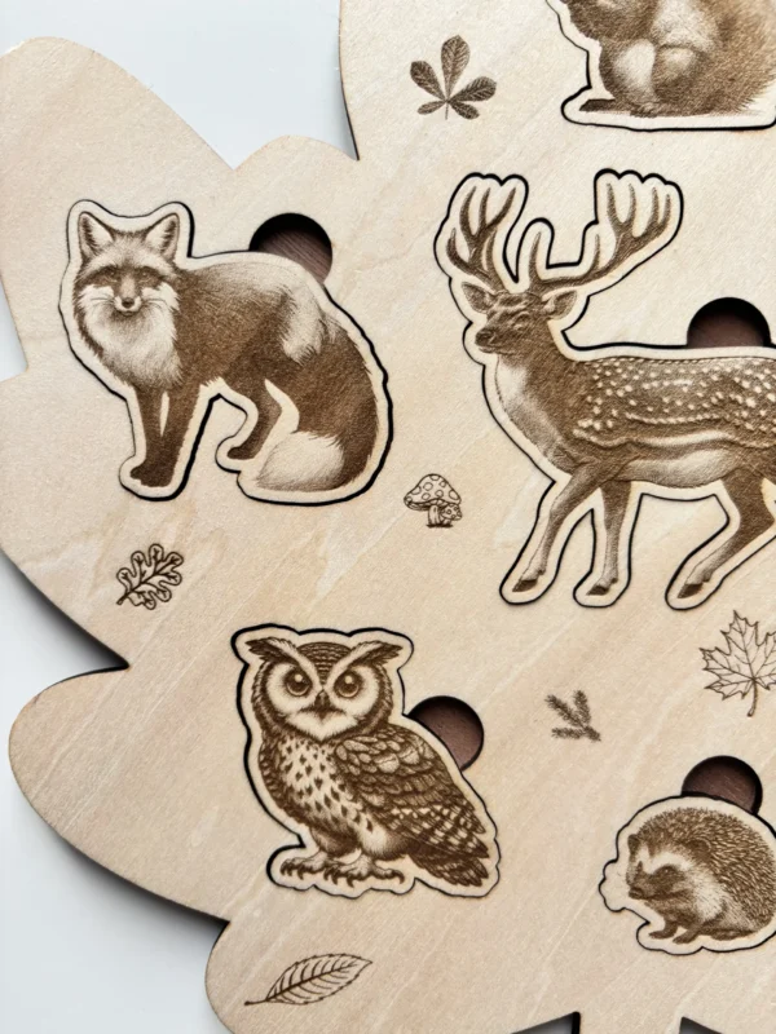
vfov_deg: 67.3
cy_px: 517
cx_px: 388
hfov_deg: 53.1
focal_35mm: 26
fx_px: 777
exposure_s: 1/121
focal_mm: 5.96
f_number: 1.6
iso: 64
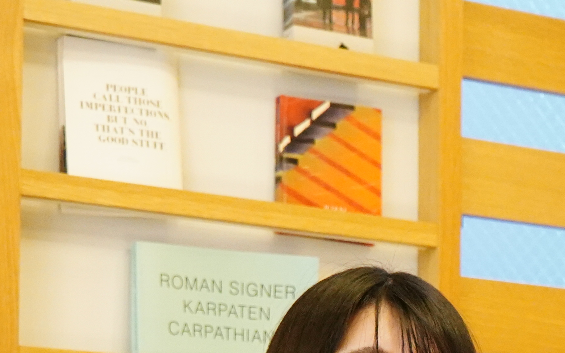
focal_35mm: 127
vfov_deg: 9.9
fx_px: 1956
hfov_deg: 16.4
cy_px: 581
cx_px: 423
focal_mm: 38
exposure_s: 1/100
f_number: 5.6
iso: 8000
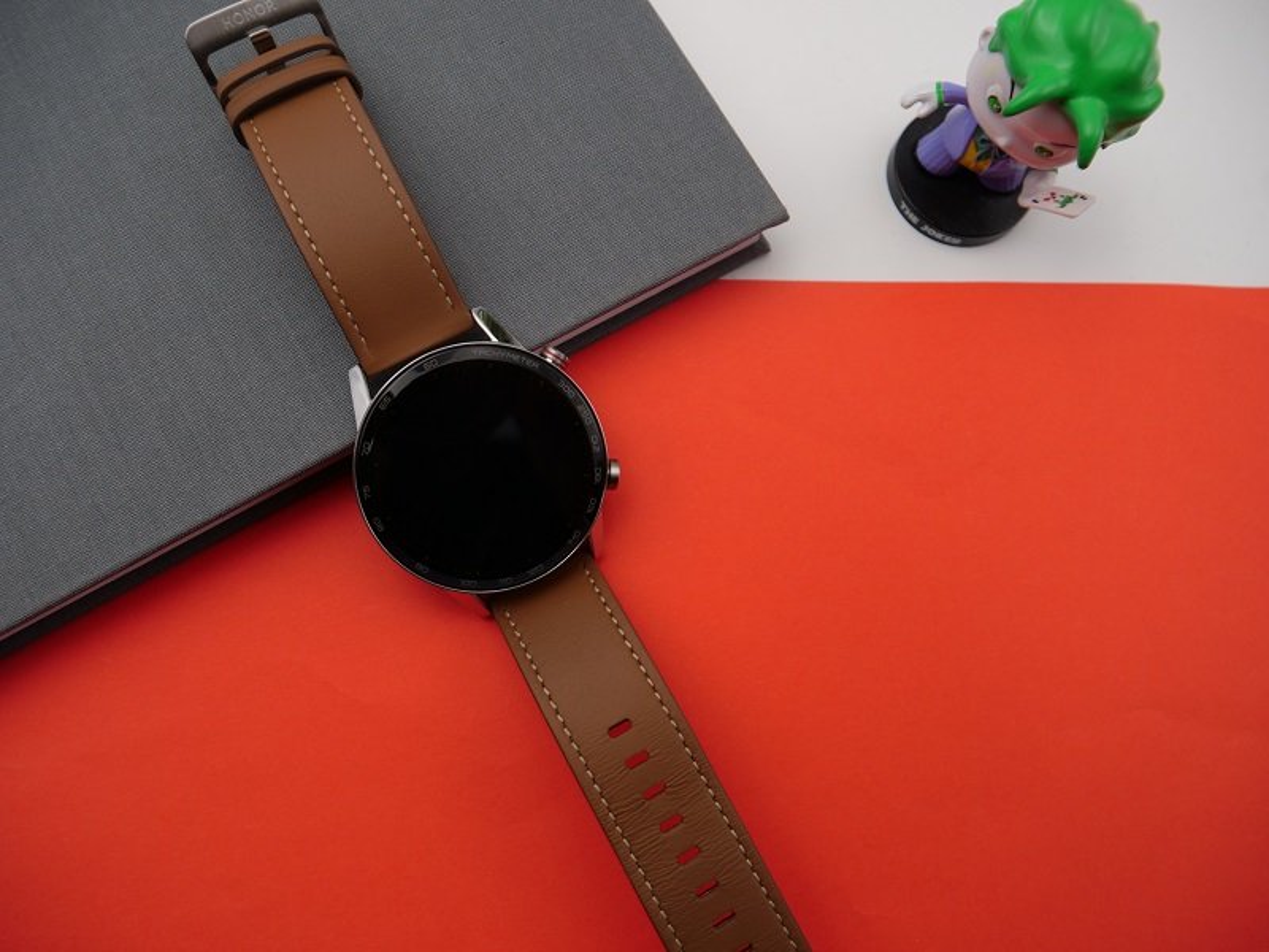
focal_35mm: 24
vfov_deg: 56.8
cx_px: 634
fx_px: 880
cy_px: 476
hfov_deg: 71.6
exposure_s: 1/160
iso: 200
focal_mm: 12
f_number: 3.5
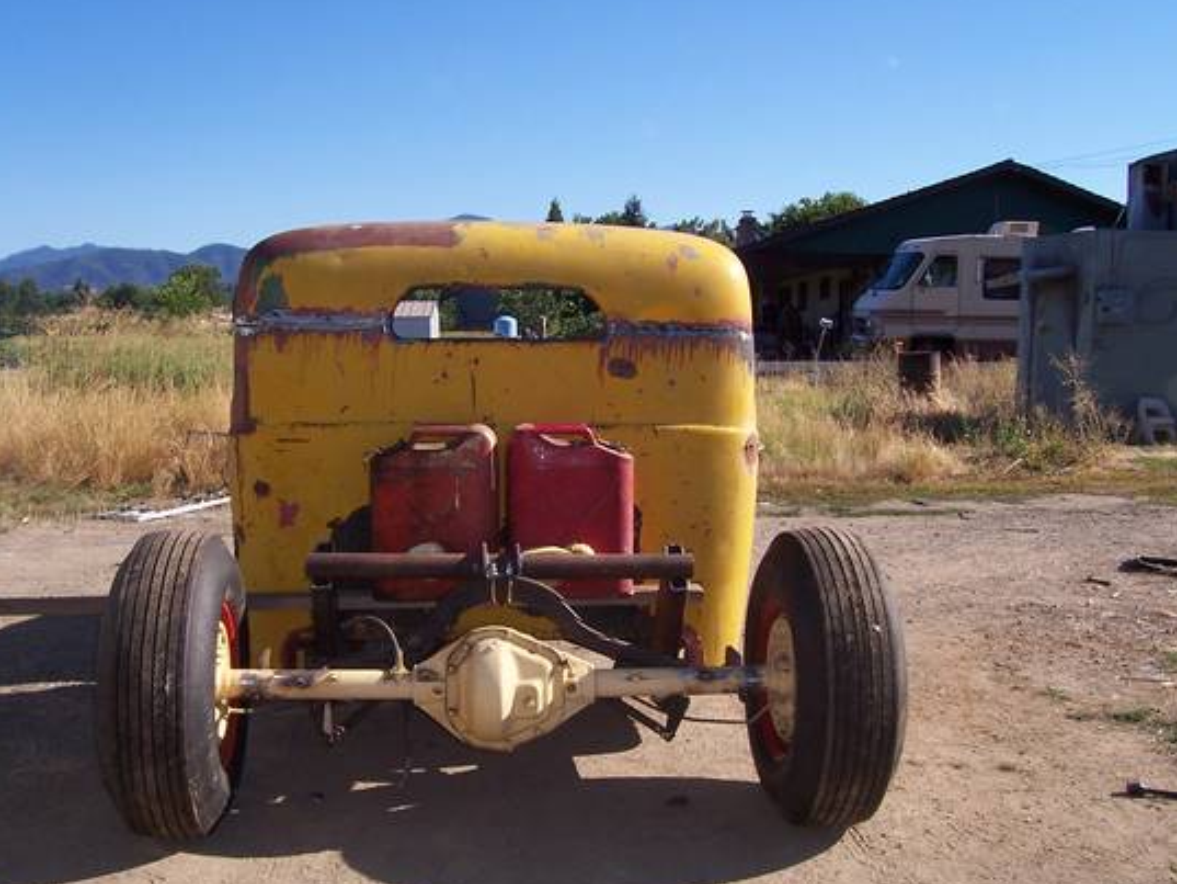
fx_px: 1292
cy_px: 478
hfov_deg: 48.9
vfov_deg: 37.7
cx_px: 528
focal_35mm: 38
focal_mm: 5.6
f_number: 5.6
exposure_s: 1/350
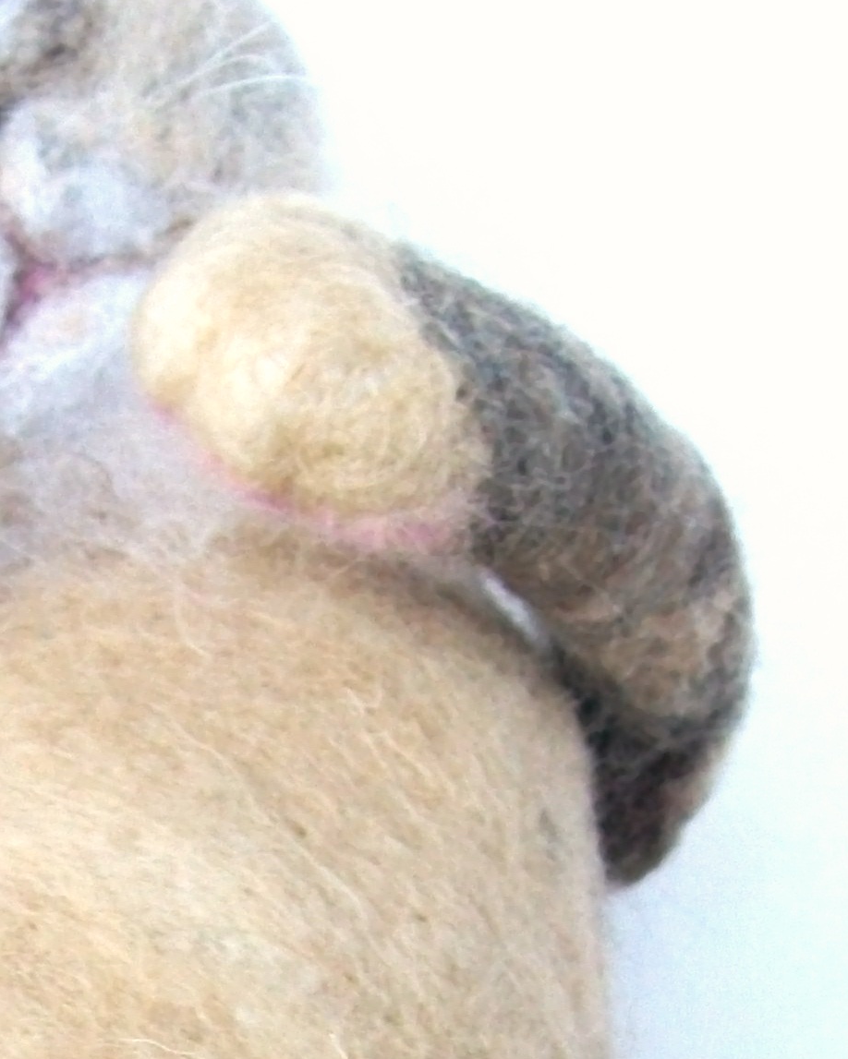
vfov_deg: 18.4
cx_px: 21
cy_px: 1196
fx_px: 3136
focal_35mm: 100
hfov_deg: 15.2
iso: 160
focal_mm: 6
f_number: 2.7
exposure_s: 1/30
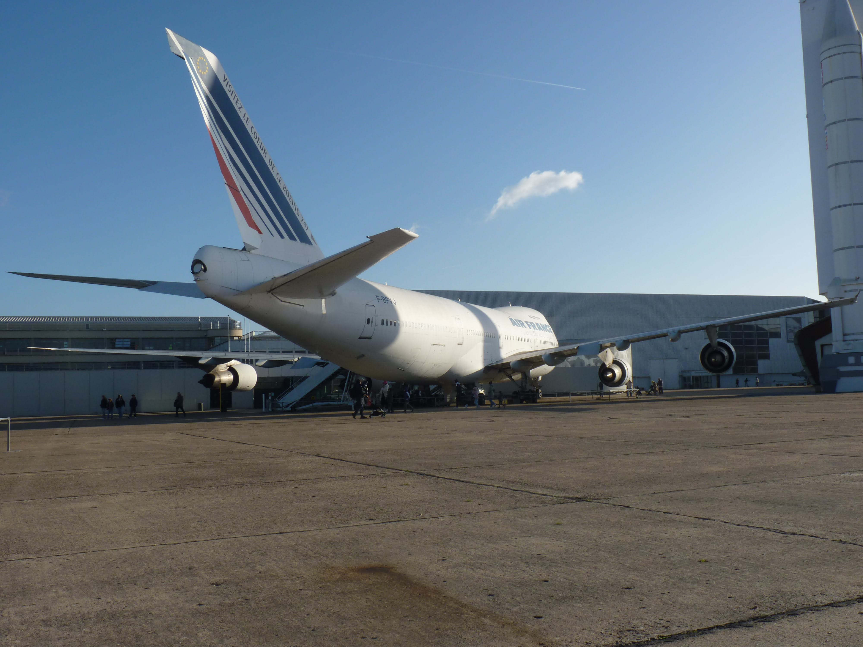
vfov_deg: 40.7
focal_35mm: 35
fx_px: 873
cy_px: 324
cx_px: 432
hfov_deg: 52.6
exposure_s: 1/500
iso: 80
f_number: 5.6
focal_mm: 6.2
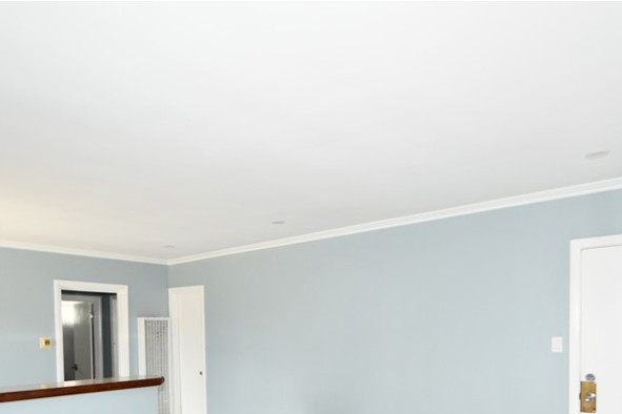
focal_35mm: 26
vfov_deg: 45.7
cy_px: 358
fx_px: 449
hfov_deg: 69.4
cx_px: 303
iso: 280
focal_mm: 10
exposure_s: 1/60
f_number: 4
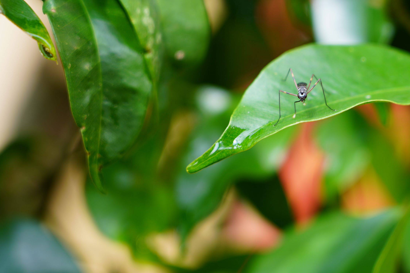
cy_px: 128
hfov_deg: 11.1
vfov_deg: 7.4
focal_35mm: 185
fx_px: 2107
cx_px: 316
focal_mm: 105
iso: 125
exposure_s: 1/125
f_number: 4
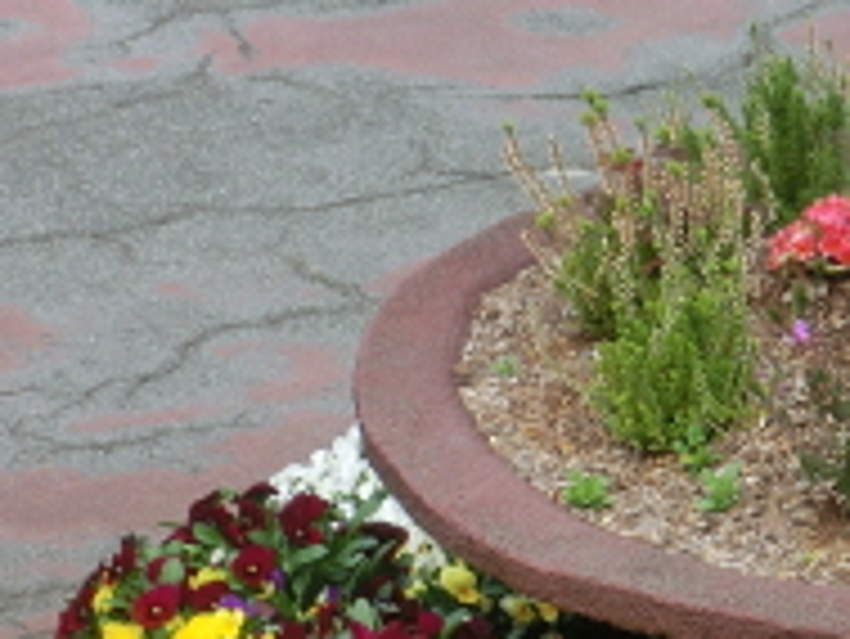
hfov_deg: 13.0
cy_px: 788
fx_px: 3661
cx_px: 949
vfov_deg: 9.8
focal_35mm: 149
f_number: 3.4
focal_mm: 7.9
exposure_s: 1/320
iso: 80
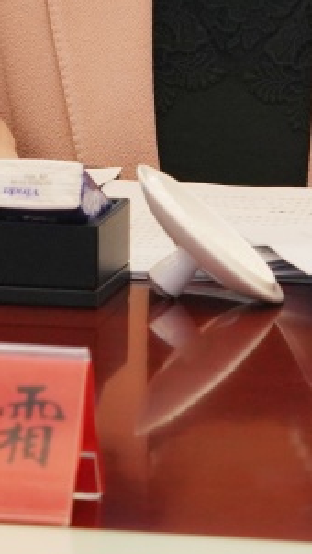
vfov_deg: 6.0
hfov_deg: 3.4
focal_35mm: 358
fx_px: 5262
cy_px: -123
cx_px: 209
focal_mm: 86
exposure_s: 1/100
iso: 1250
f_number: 9
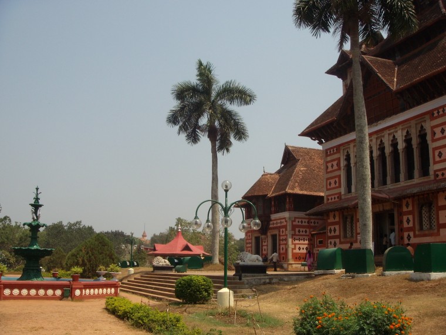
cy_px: 168
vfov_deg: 37.7
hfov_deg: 49.0
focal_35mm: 38
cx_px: 223
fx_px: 490
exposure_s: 1/556
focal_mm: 6.4
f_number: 5.7
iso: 64
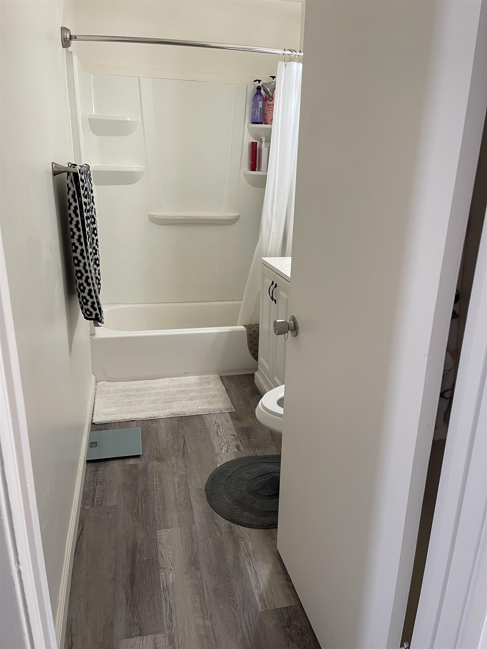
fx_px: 469
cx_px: 244
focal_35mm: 25
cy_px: 324
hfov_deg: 54.9
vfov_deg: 69.4
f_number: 1.6
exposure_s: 1/60
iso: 80
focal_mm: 5.1
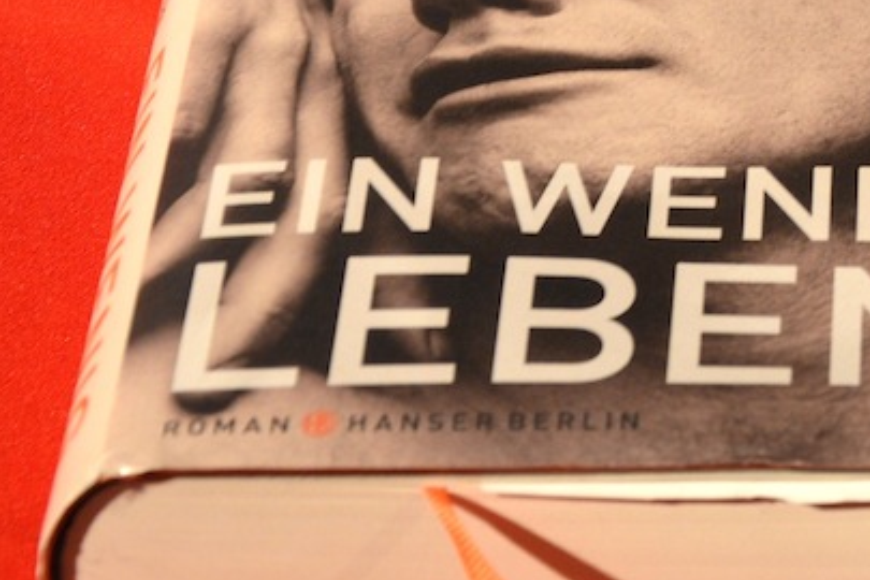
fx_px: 4229
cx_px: 1114
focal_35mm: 175
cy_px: 73
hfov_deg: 11.5
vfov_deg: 7.8
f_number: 4.5
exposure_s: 1/50
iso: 400
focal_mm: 40
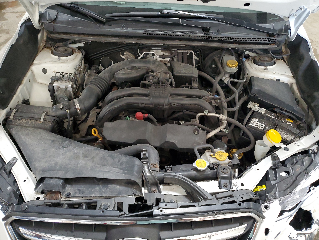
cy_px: 120
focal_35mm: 26
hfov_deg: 67.3
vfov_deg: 53.1
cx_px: 160
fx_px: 240
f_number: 1.5
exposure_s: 1/60.2
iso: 245
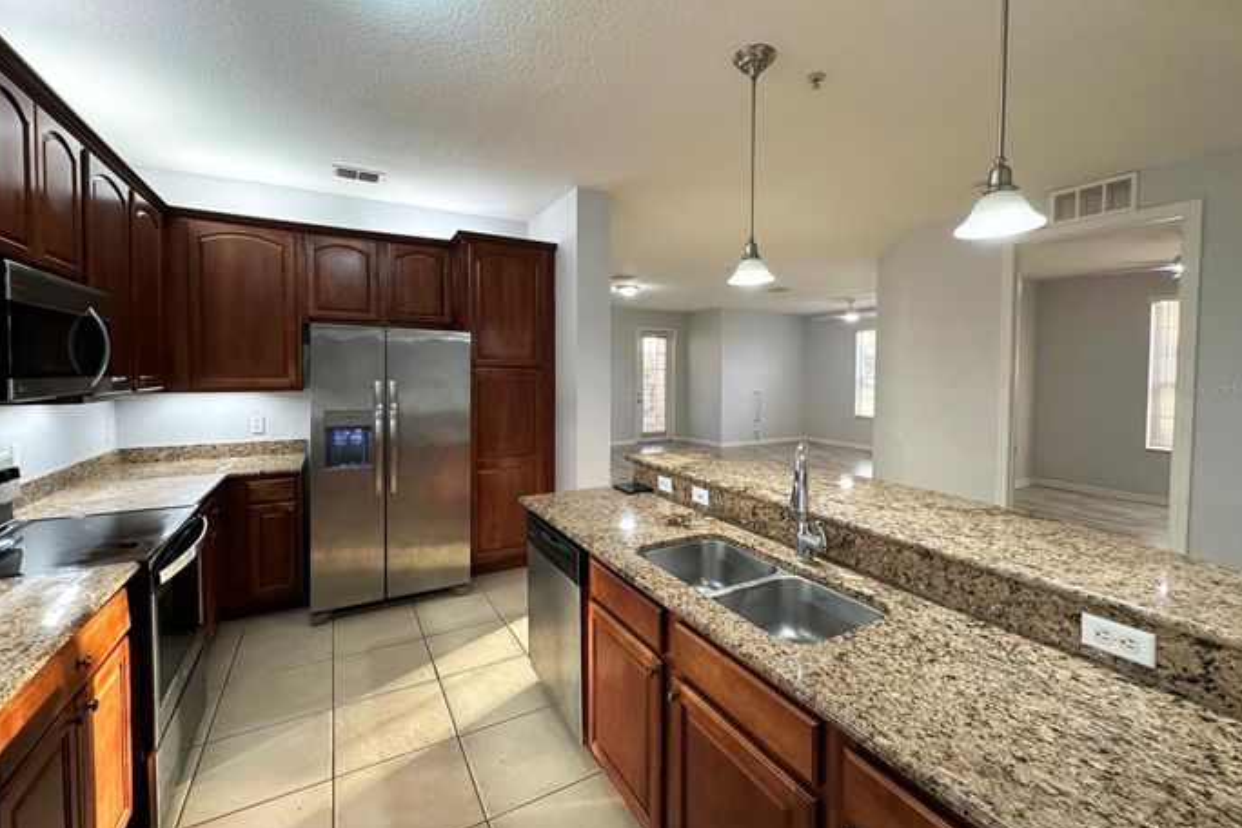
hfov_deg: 100.4
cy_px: 389
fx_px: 517
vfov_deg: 77.2
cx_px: 624
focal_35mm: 15
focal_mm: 2.22
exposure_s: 1/60
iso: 200
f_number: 2.2
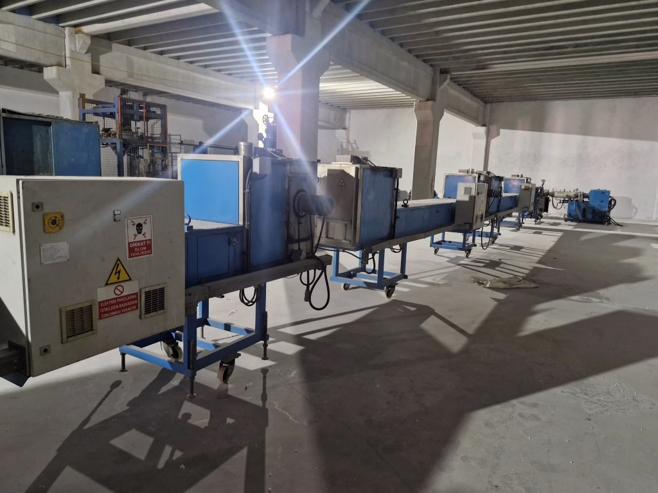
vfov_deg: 58.9
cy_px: 246
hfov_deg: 73.9
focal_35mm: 23
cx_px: 329
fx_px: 437
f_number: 1.8
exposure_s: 1/25
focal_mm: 5.54
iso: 640
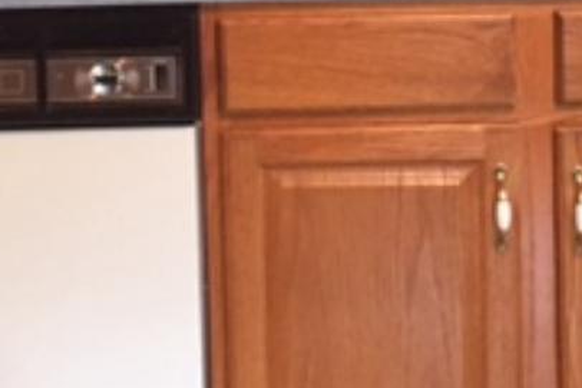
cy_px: -301
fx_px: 1730
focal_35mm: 107
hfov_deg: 19.1
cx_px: 298
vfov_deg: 11.9
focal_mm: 4.15
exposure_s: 1/30
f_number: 2.2
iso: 160
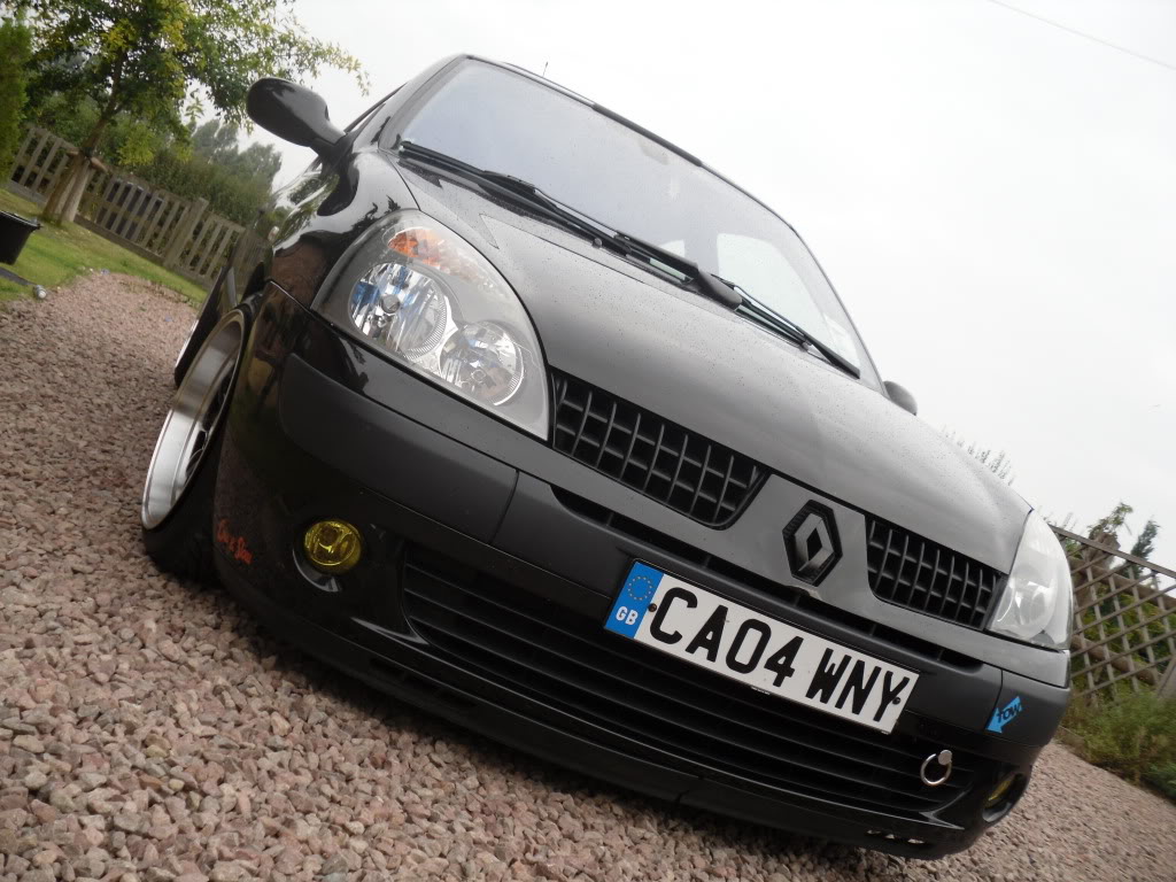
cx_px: 588
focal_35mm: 35
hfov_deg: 52.6
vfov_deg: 40.7
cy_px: 441
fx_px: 1189
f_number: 3
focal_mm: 6.3
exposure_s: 1/133
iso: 80
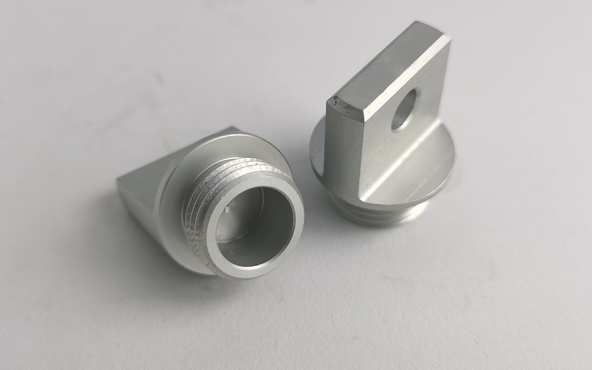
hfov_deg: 44.4
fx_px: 726
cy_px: 169
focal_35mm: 45
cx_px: 297
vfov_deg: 28.6
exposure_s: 1/775
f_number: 1.8
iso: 50
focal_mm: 5.58
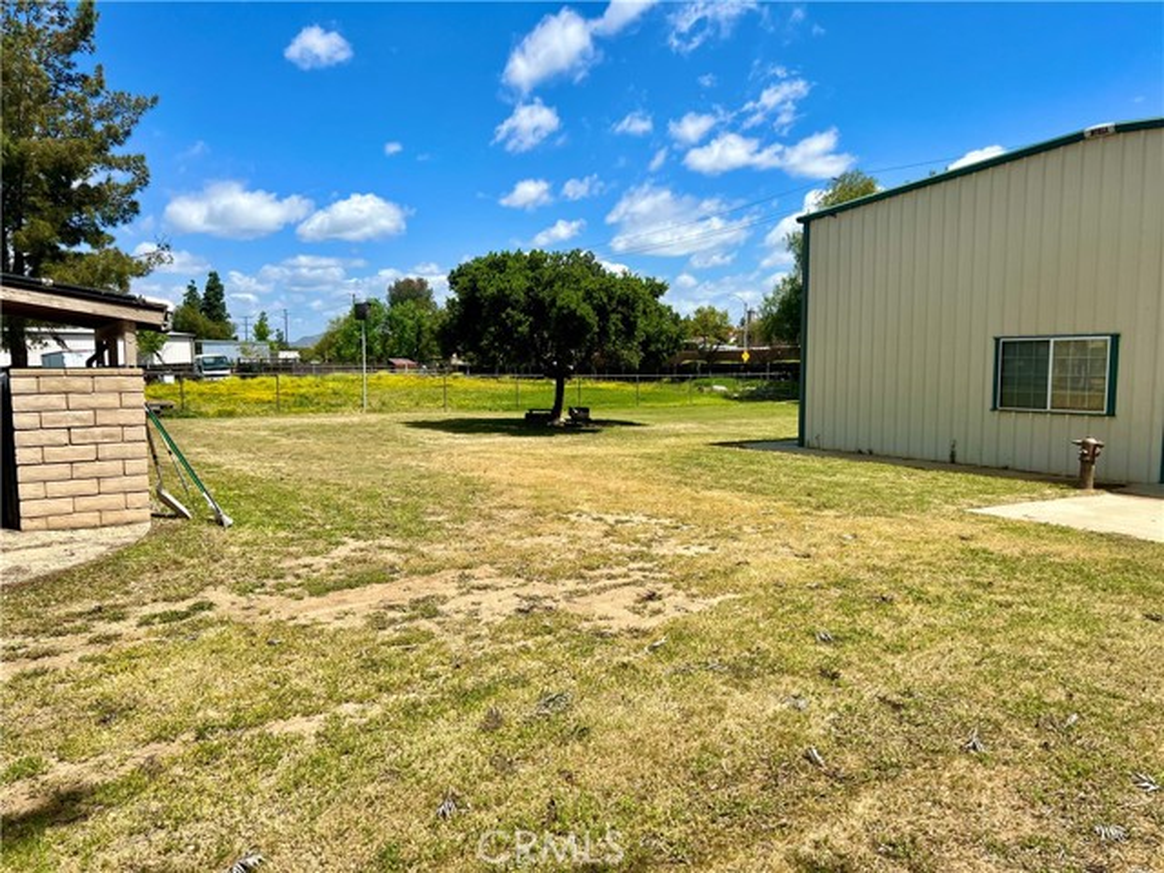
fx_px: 874
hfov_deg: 67.3
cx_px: 582
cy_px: 436
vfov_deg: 53.1
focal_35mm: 26
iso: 50
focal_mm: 5.7
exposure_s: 1/5587
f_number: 1.5
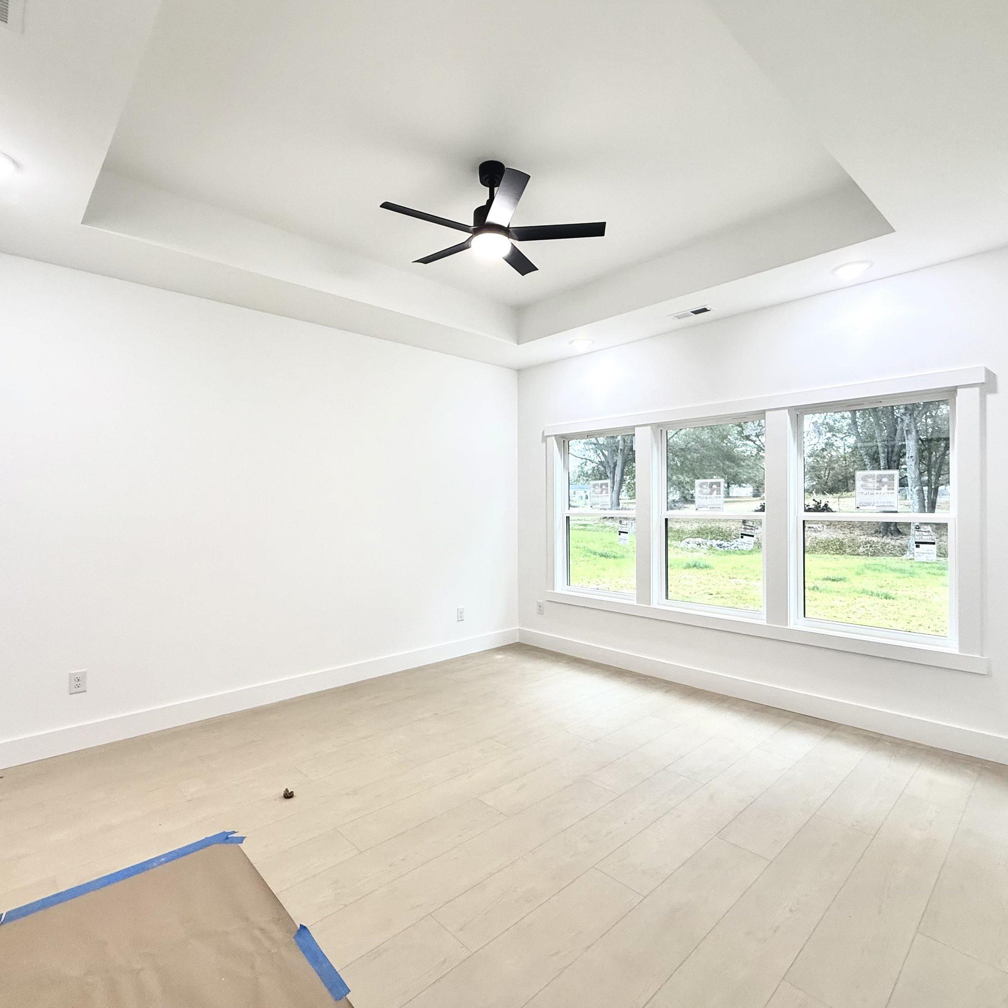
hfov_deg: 84.0
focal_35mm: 17
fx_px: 560
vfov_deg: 84.0
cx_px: 497
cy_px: 501
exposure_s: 1/120
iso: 200
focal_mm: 2.22
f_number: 2.2
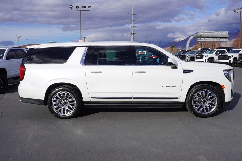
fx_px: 222
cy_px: 80
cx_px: 121
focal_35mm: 33
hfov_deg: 57.2
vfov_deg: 40.0
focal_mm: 22
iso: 100
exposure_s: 1/250
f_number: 10
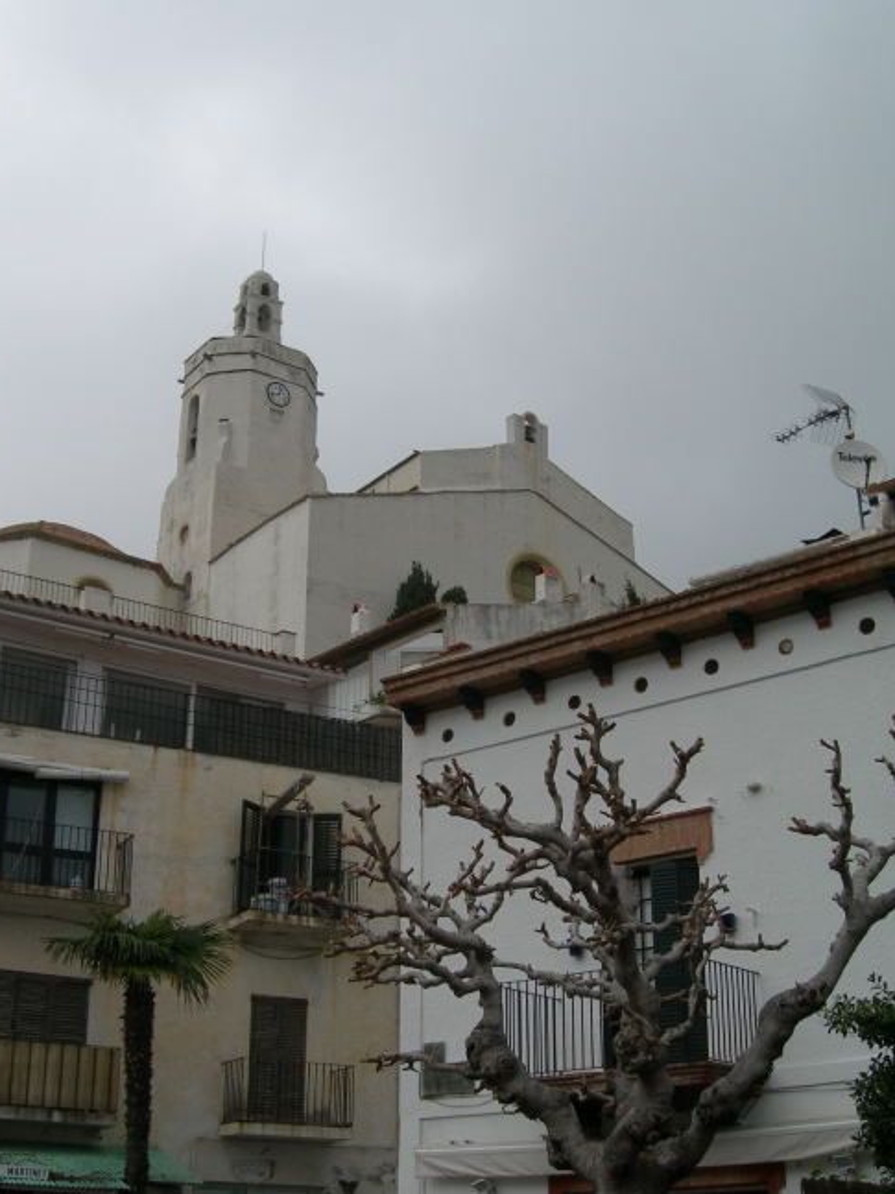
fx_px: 1621
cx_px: 388
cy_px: 620
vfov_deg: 40.4
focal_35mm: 47
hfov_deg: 30.8
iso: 50
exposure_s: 1/310
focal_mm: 7.8
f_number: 4.8
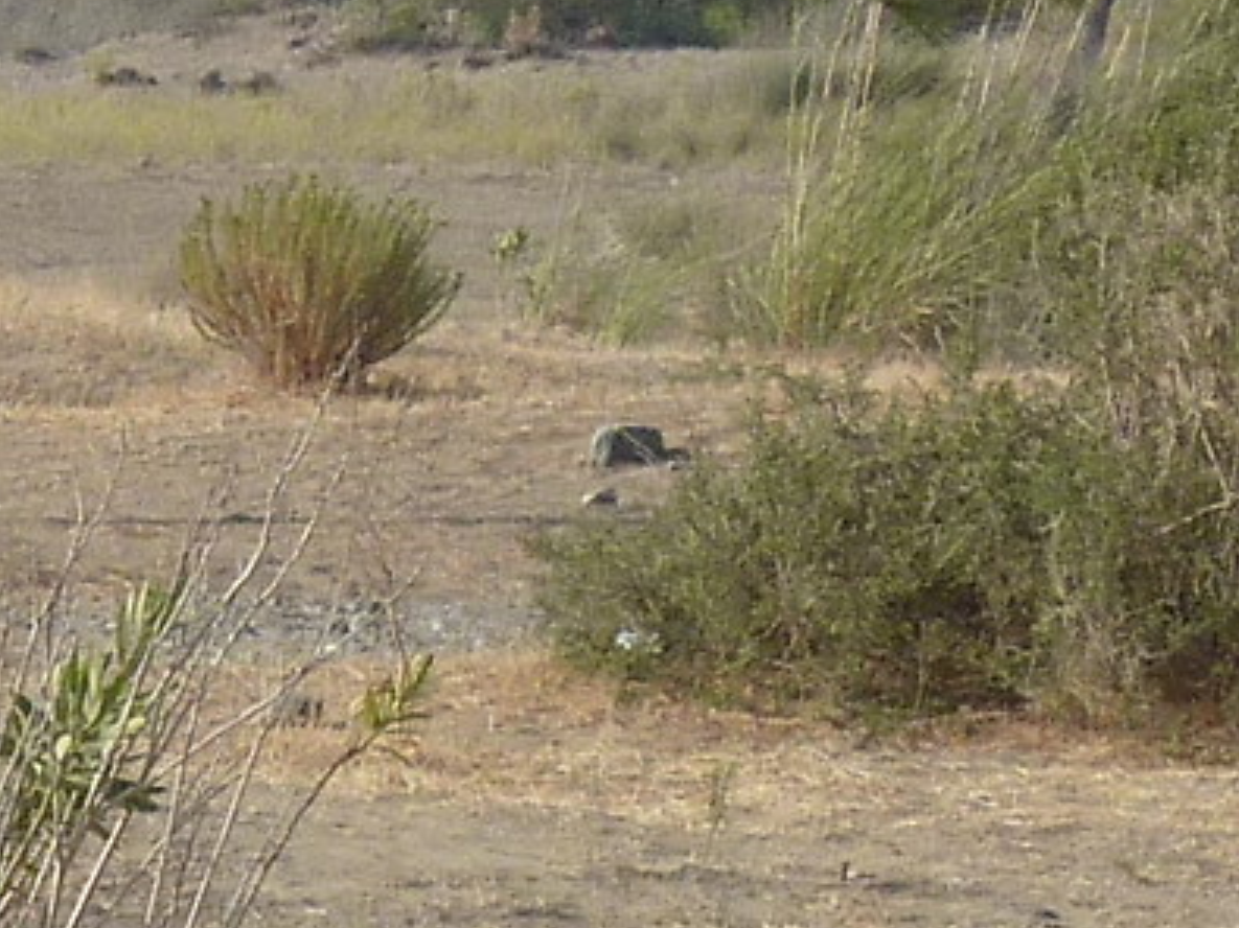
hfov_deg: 1.7
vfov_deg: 1.2
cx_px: 38
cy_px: -288
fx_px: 42652
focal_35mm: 1192
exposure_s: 1/640
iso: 100
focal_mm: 32.1
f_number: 4.5
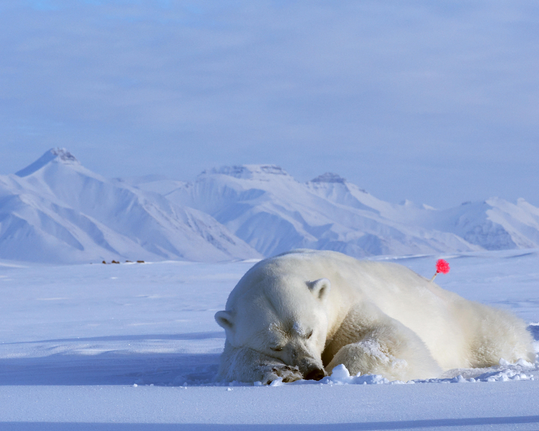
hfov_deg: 12.3
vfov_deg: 9.8
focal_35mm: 157
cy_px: 215
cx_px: 275
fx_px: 2505
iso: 1000
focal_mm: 75
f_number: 11
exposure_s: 1/2500
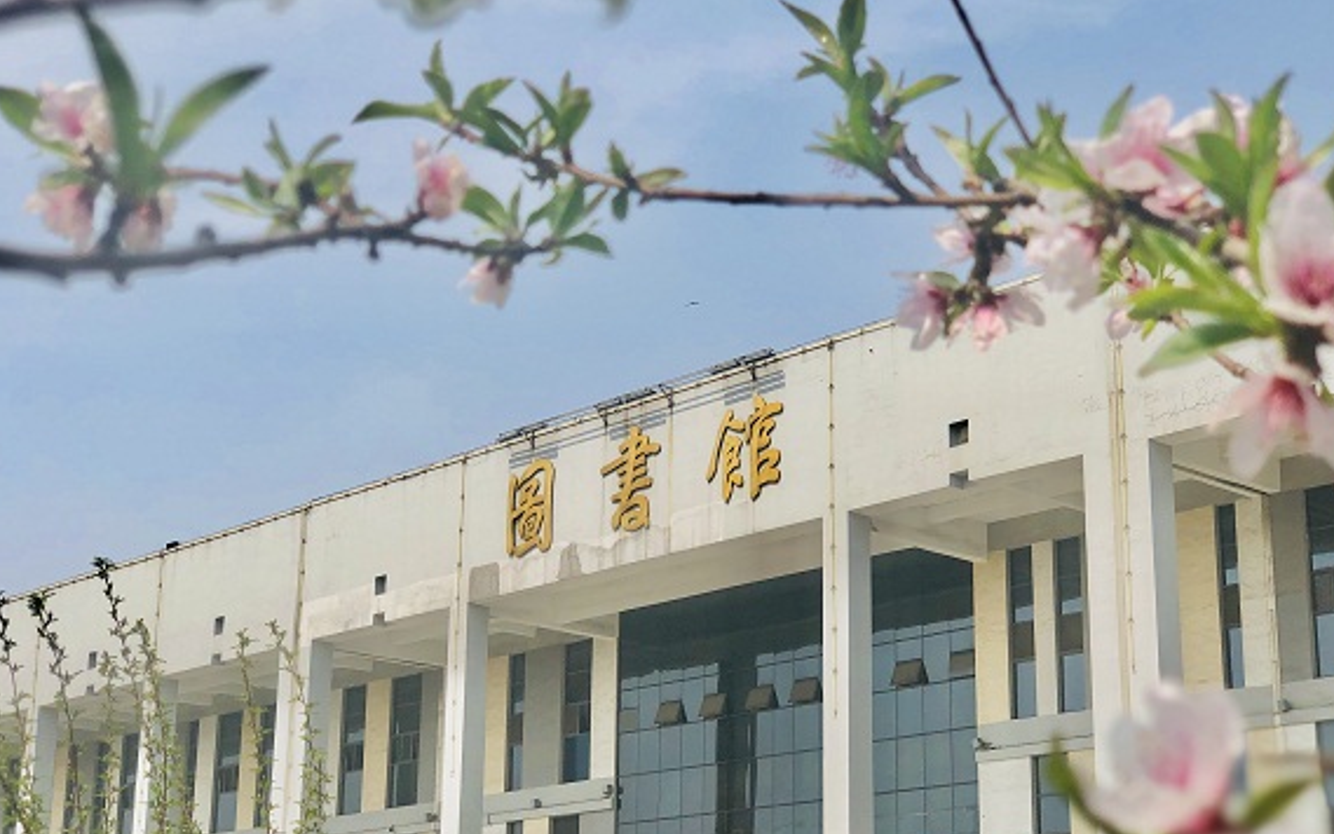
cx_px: 729
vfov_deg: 21.0
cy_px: 469
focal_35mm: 62
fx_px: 2255
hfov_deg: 32.9
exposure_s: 1/1715
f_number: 2.4
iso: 16
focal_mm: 6
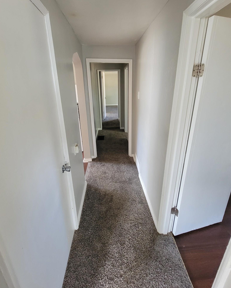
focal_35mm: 15
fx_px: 128
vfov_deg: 96.5
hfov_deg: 84.0
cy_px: 131
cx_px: 120
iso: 400
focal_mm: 2.2
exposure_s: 1/60
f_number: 2.2
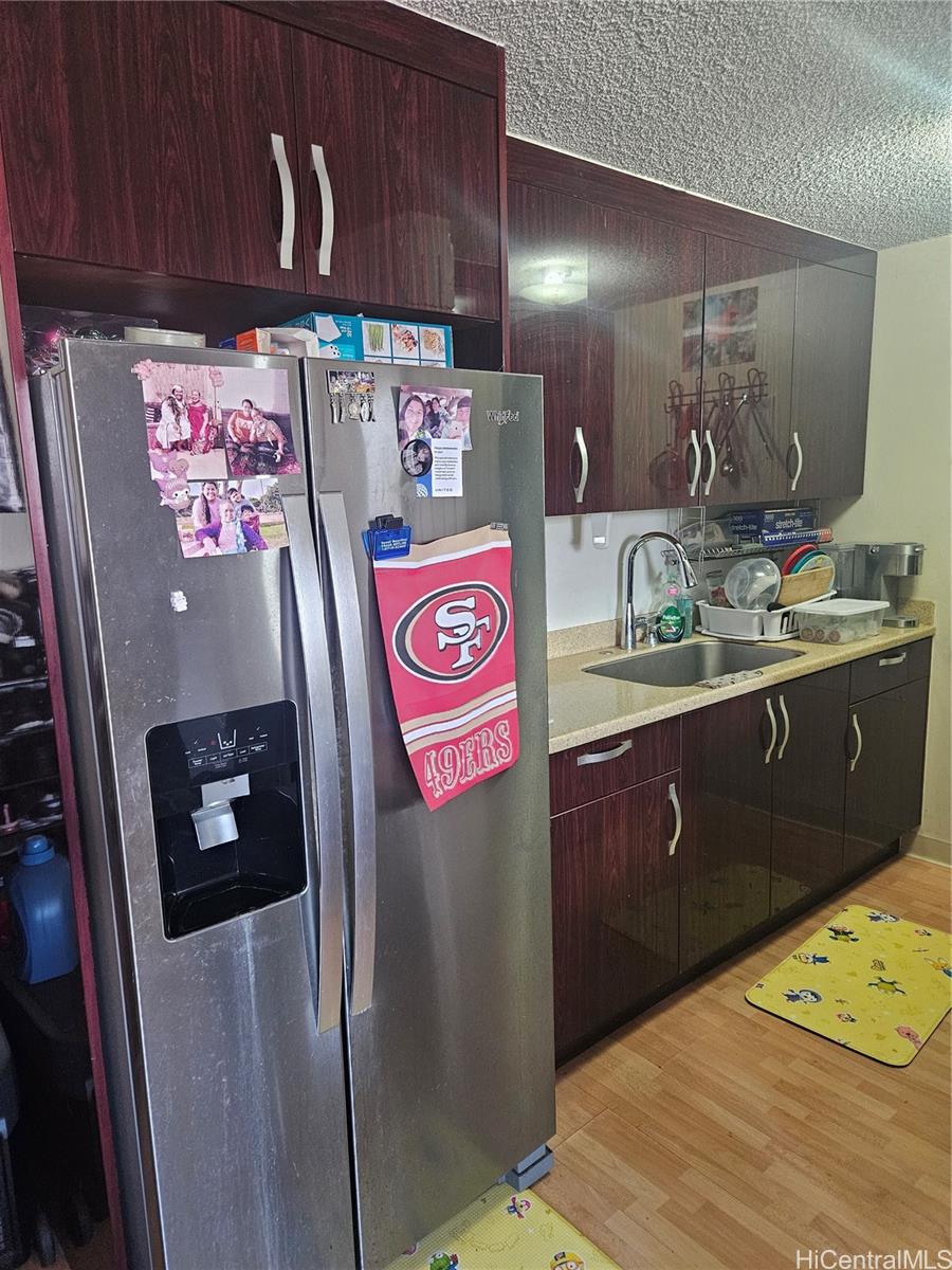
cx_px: 476
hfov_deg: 58.9
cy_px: 635
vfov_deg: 73.9
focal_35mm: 23
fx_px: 843
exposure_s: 1/120
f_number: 1.8
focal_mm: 5.4
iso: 640
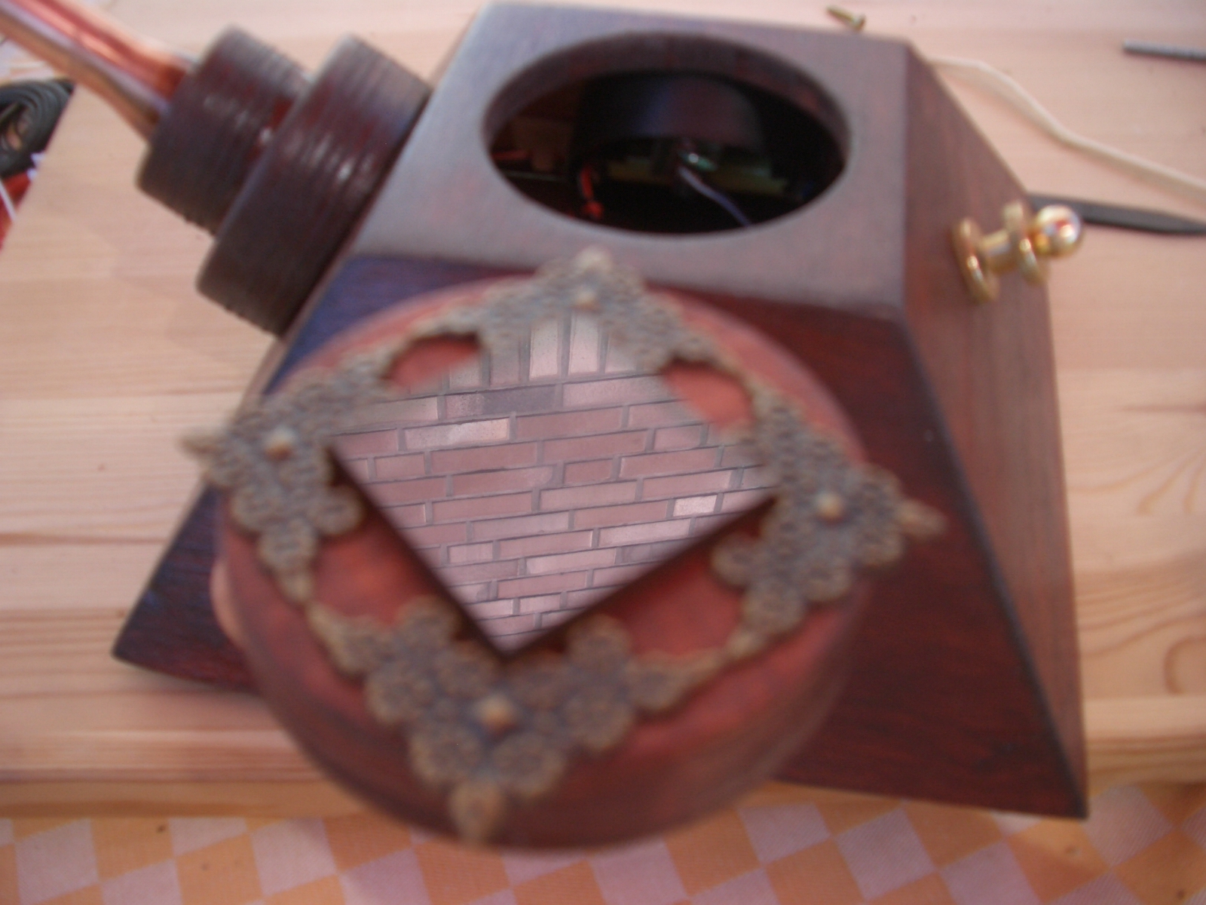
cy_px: 452
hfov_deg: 52.6
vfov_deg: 40.7
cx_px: 603
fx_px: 1219
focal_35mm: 35
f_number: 2.6
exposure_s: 1/250
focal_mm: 5.8
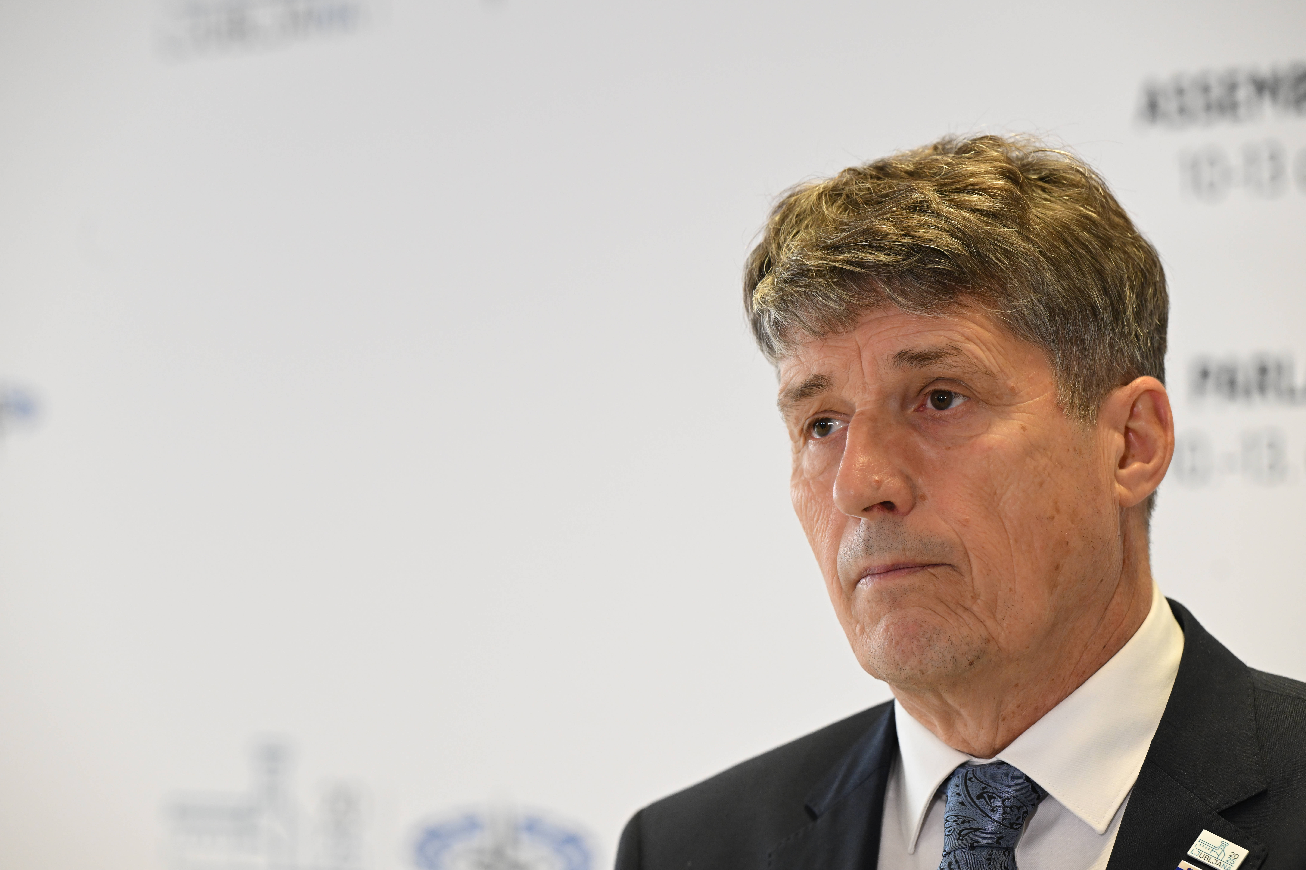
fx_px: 5078
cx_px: 653
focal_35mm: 140
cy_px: 435
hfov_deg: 14.7
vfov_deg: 9.8
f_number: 4.5
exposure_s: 1/200
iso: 2000
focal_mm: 140
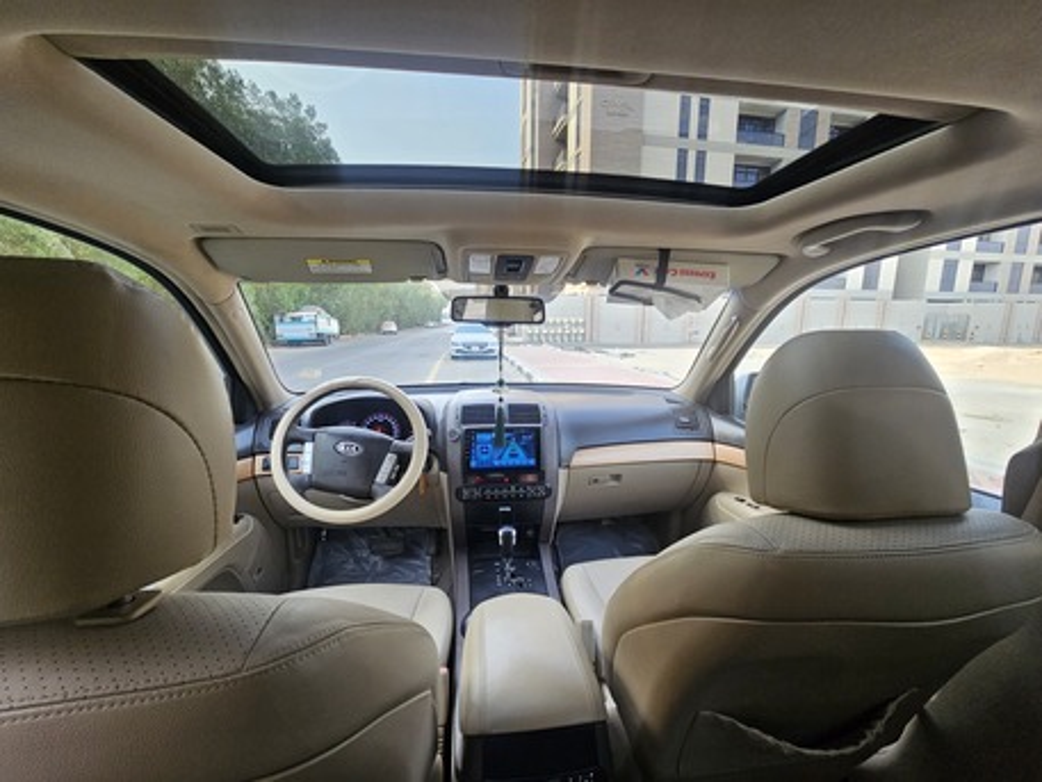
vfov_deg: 89.9
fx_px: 391
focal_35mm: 13
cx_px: 521
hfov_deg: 106.2
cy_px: 391
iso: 160
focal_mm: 2.2
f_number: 2.2
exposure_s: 1/359
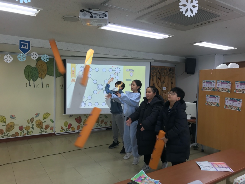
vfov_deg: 49.7
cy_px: 92
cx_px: 122
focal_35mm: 28
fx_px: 198
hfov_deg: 63.4
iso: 32
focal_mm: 3.99
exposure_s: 1/60
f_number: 1.8
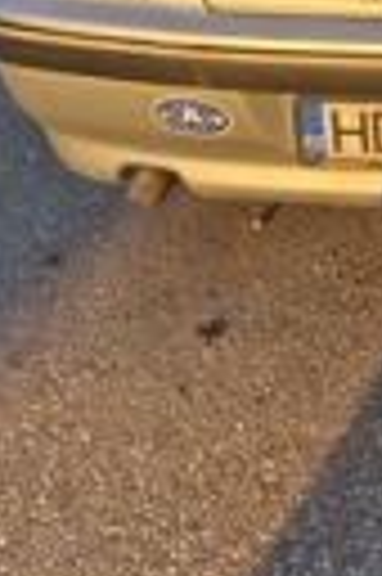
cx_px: 517
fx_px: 1197
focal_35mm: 75
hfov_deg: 16.9
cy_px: -45
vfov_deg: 25.2
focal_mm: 6.18
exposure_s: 1/99.9
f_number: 1.65
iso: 100
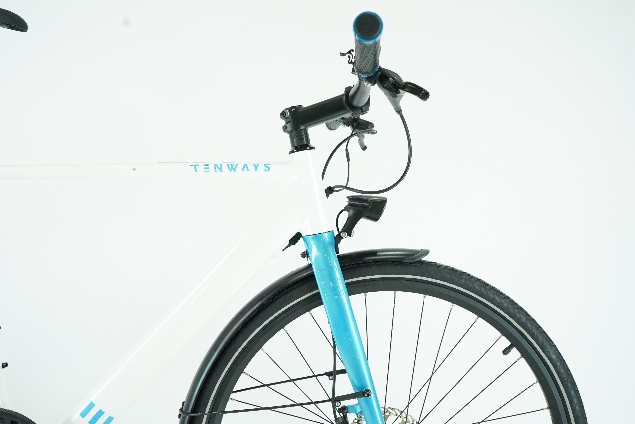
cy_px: 212
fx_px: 511
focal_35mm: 29
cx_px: 318
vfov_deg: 45.0
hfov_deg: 63.7
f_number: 5.6
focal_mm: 29
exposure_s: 1/200
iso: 2500
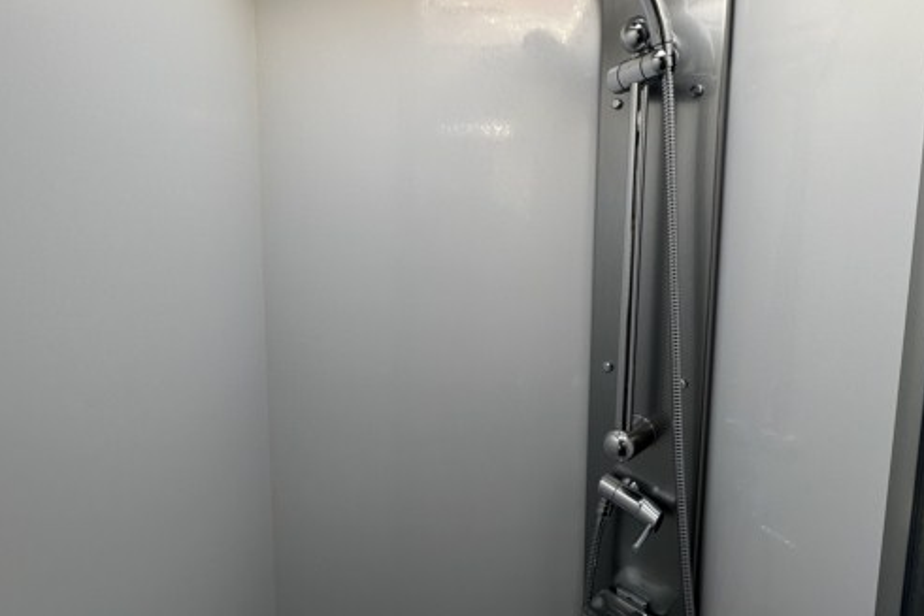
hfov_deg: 86.8
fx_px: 488
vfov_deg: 64.4
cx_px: 481
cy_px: 269
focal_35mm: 19
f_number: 2.2
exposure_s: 1/99
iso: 40
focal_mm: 2.22
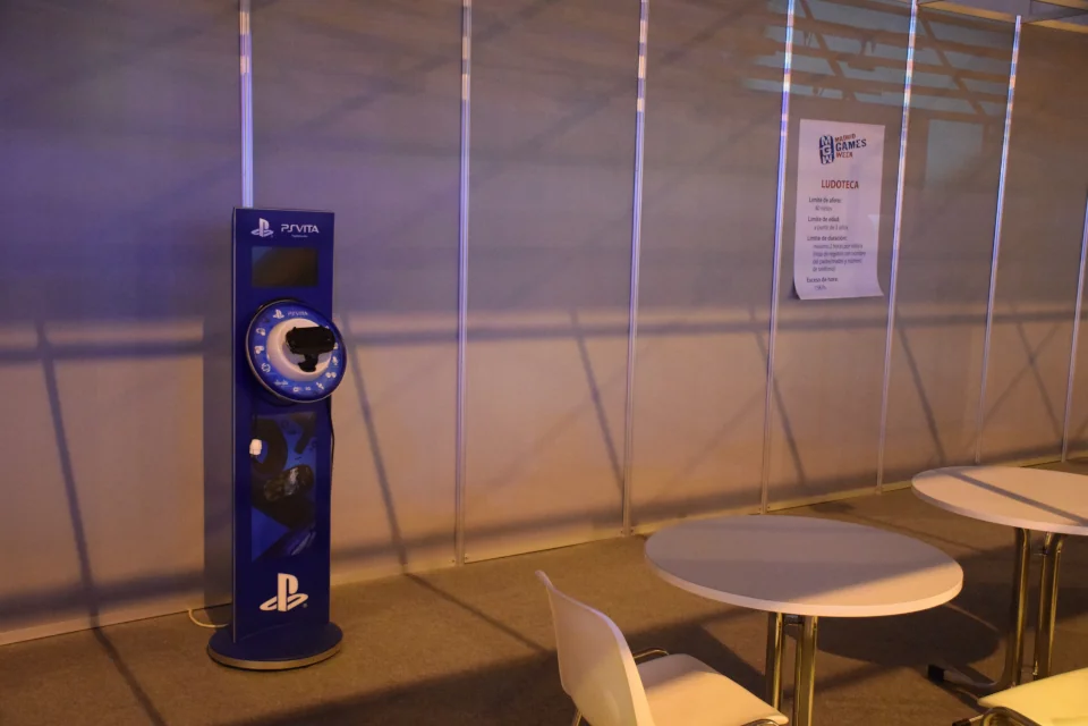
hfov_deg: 53.1
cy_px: 363
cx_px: 544
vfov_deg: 36.9
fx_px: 1088
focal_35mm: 36
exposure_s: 1/50
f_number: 3.8
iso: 6400
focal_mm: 24
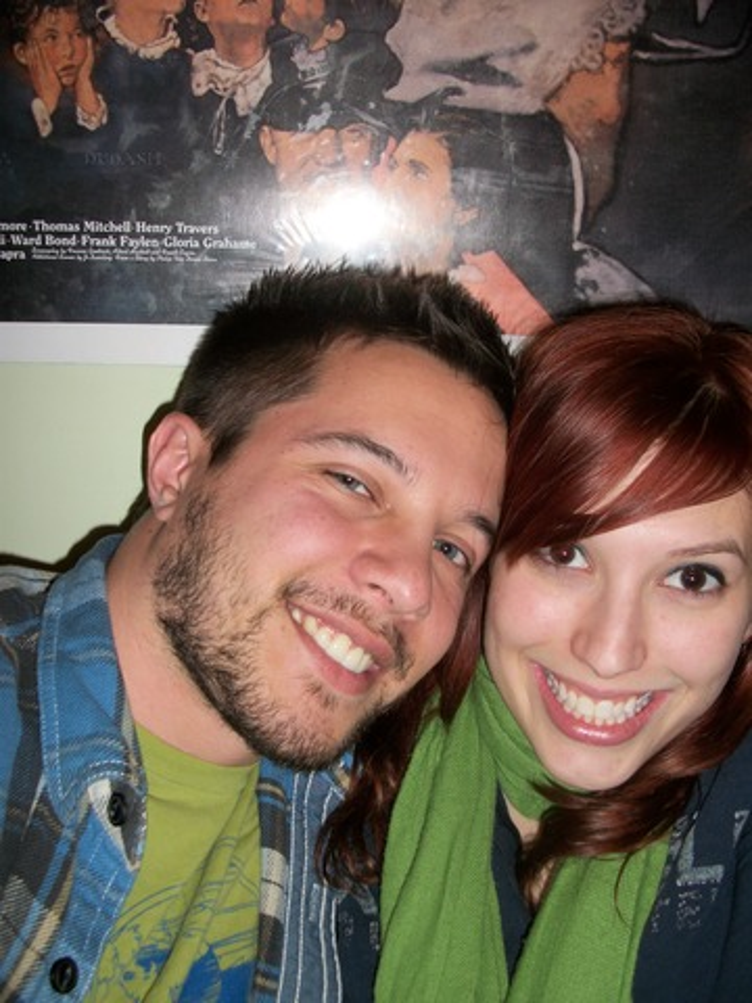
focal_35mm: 35
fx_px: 1014
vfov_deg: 52.6
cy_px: 502
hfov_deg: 40.7
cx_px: 376
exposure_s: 1/30
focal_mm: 6.3
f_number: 3.1
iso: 80
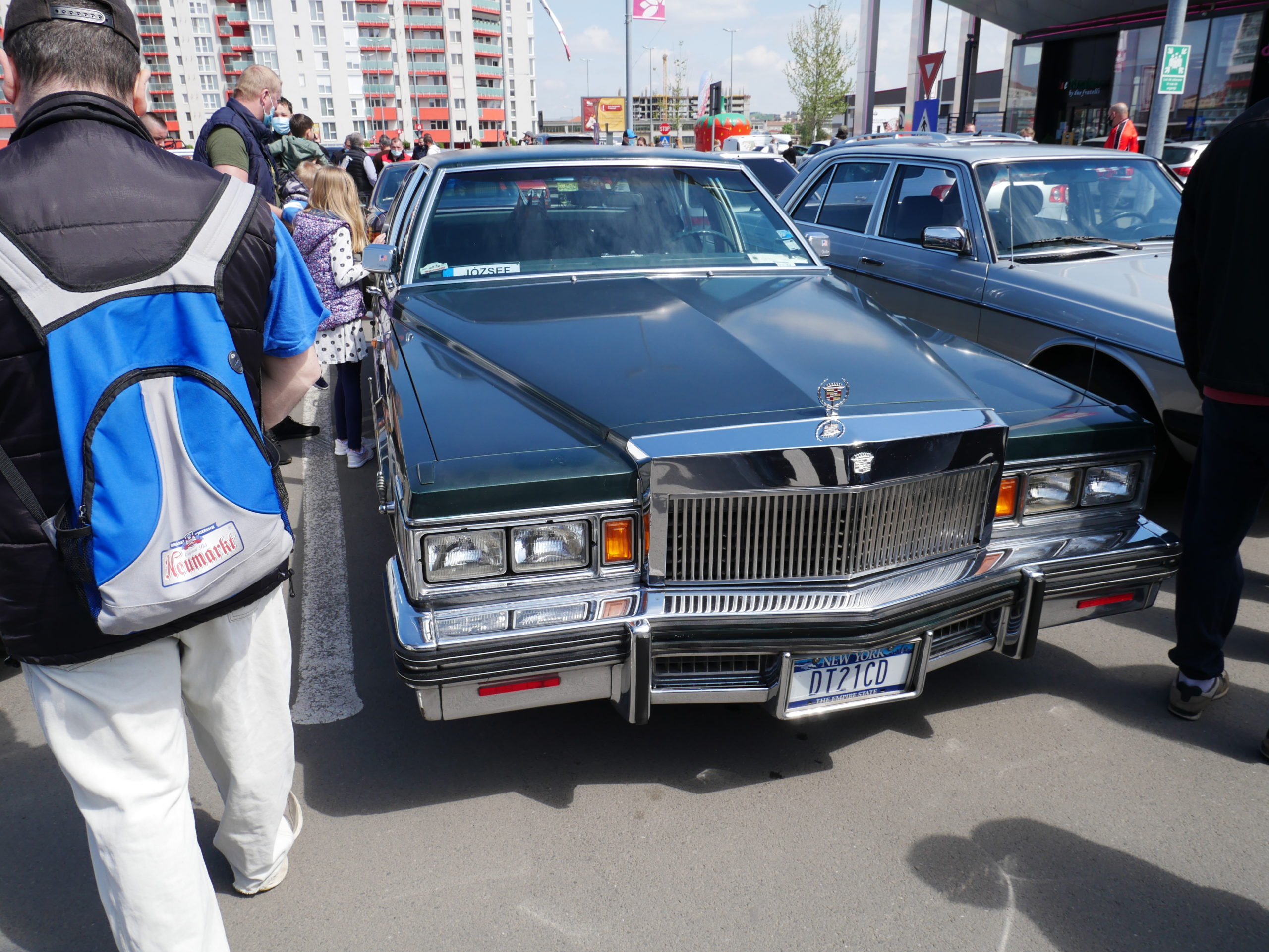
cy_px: 476
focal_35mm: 24
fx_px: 880
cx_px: 634
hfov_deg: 71.6
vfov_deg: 56.8
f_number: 7.1
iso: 200
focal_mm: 12
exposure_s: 1/400
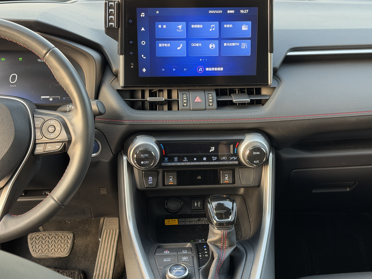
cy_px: 149
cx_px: 200
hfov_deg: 34.3
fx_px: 602
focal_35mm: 56
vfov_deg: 26.1
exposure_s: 1/60
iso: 160
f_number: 1.78
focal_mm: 6.76
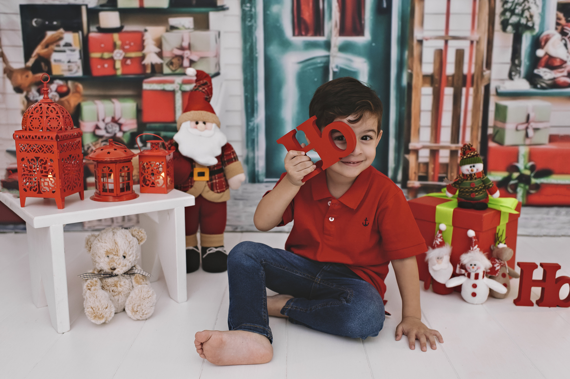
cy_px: 190
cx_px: 285
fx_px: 554
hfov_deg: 54.5
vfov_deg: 37.8
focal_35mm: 35
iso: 400
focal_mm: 35
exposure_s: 1/200
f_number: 3.5
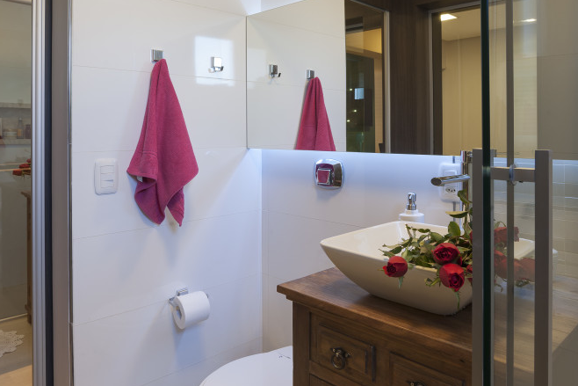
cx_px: 296
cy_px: 165
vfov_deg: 46.3
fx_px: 450
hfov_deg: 65.5
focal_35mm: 28
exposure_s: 1.3
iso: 100
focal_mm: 18
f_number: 11
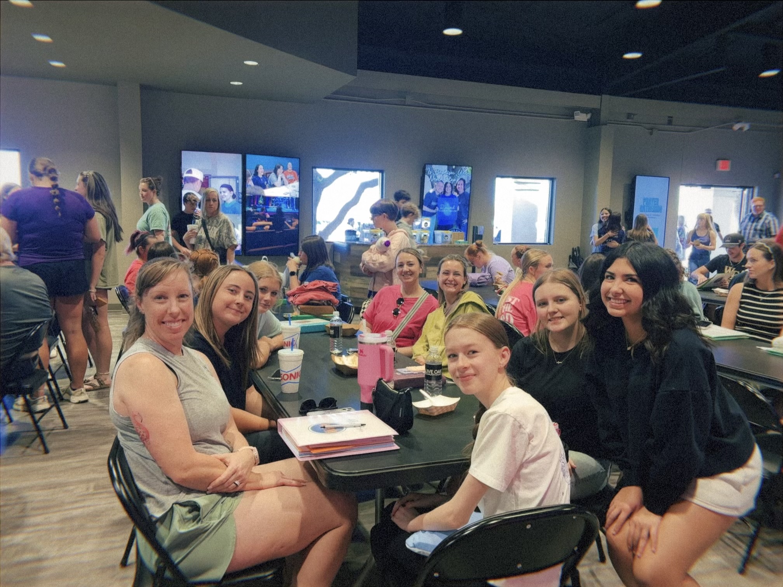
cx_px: 392
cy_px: 294
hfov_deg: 63.4
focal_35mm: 28
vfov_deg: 49.7
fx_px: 633
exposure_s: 1/40
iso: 160
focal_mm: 5.96
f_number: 1.6
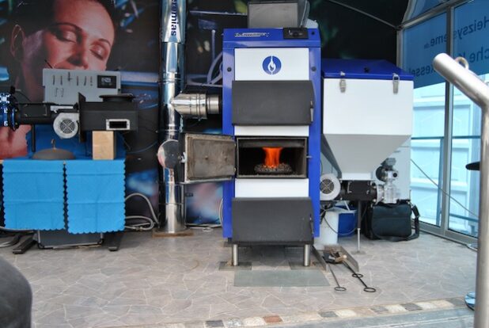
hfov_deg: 57.2
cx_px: 244
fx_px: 449
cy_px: 164
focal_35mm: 33
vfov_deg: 40.1
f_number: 6.3
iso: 100
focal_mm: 22
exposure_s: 1/160
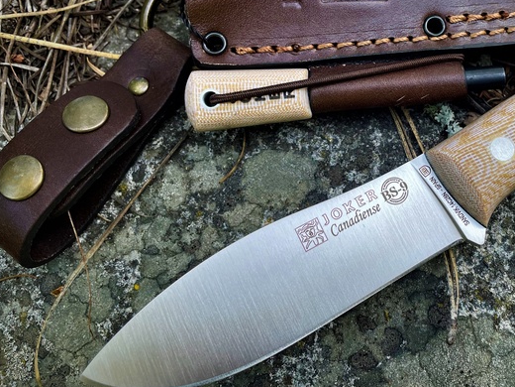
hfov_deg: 45.1
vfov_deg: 35.7
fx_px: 595
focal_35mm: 40
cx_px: 388
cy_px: 134
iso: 40
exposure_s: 1/121
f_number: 1.6
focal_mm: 4.2
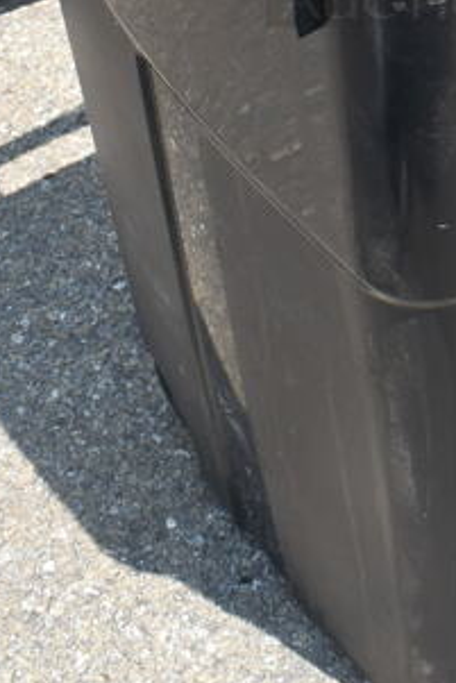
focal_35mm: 82
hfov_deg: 16.1
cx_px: 520
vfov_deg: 23.1
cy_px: -92
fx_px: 1556
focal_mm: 18
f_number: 7.1
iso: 200
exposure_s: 1/320
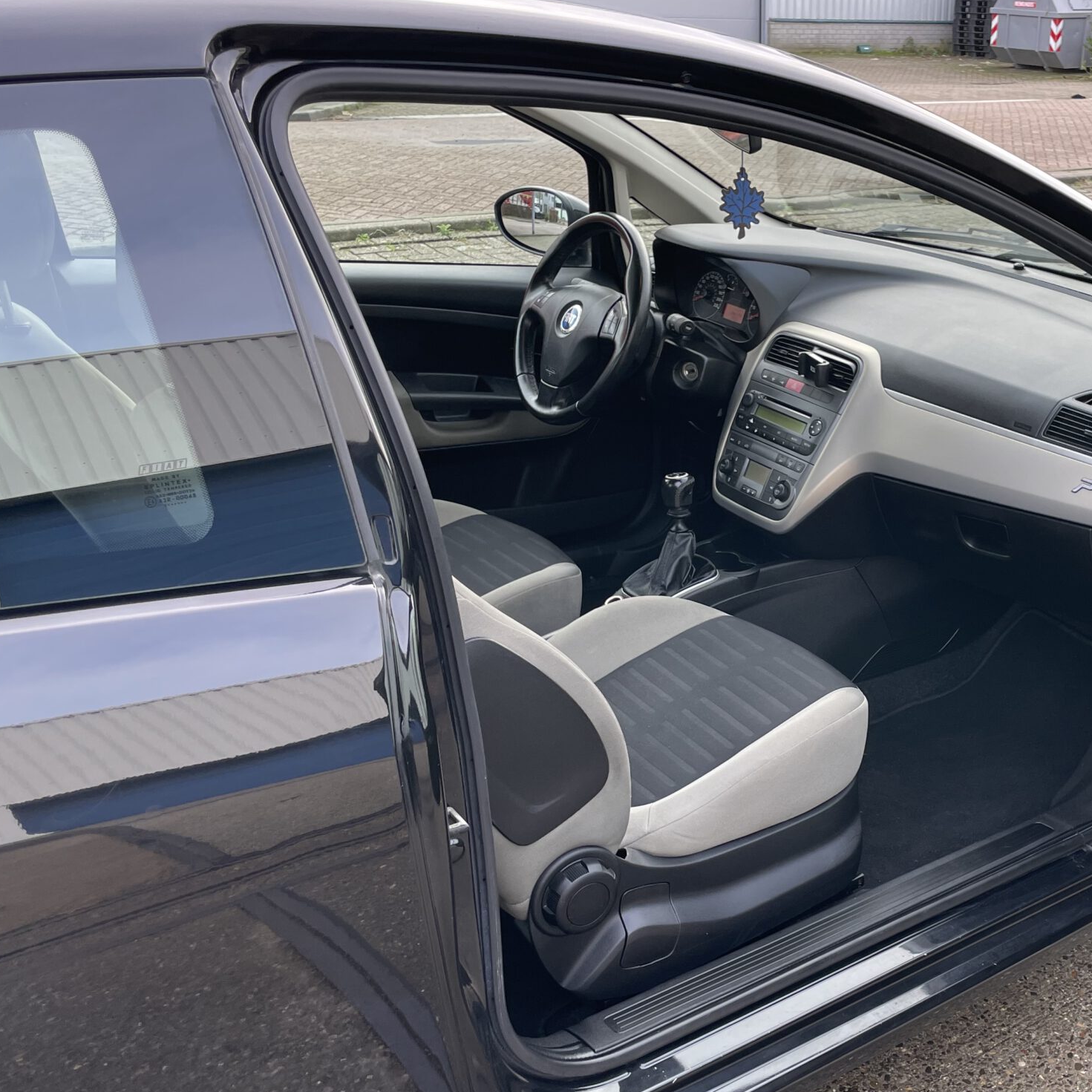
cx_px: 846
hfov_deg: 40.4
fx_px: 1428
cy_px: 586
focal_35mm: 40
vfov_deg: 41.8
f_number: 1.6
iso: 50
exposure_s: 1/121
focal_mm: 4.2
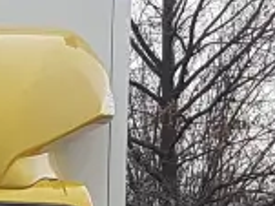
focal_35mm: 110
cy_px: 377
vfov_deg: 12.3
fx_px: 873
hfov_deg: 16.3
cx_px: -137
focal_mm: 4.2
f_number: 1.7
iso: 40
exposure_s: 1/401
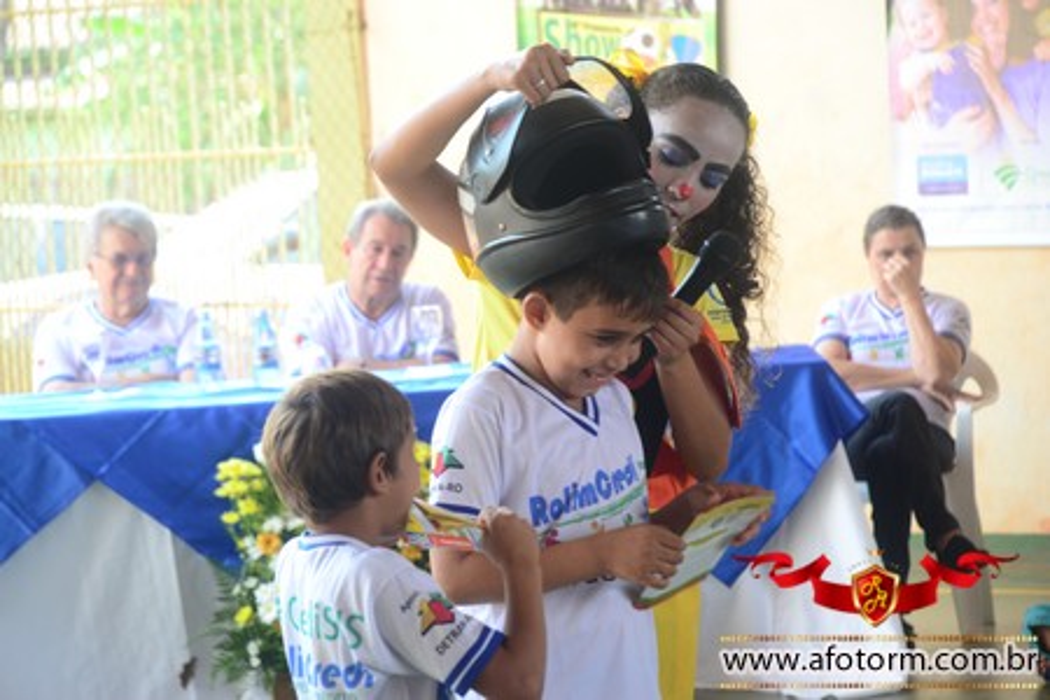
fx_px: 4900
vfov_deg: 8.2
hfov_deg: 12.2
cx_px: 525
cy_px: 350
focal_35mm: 168
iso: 400
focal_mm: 112
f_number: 5.6
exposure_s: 1/100
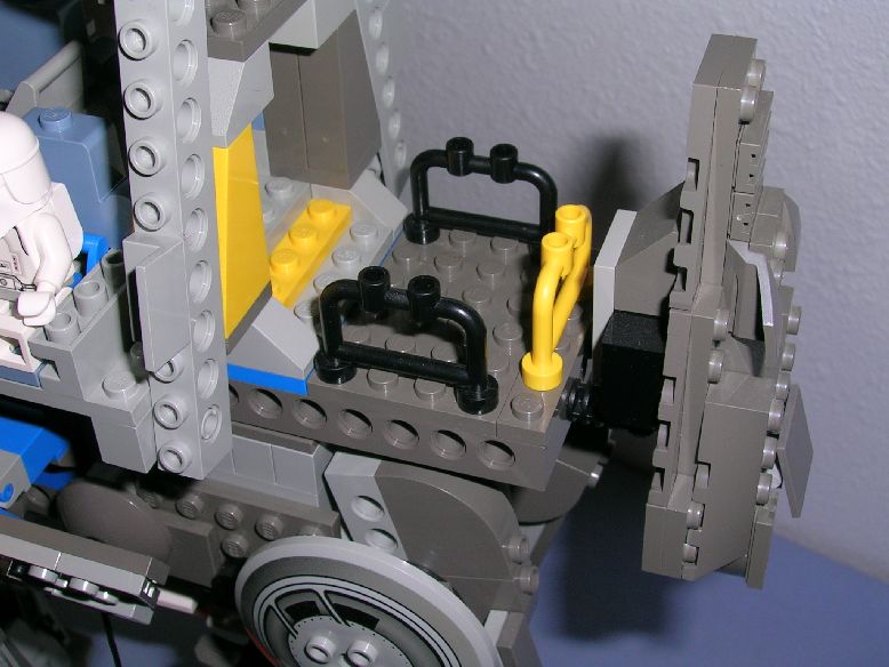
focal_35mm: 53
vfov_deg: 27.5
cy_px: 334
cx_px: 444
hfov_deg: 36.2
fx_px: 1362
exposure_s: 1/60.1
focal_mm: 8
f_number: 5.5
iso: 50
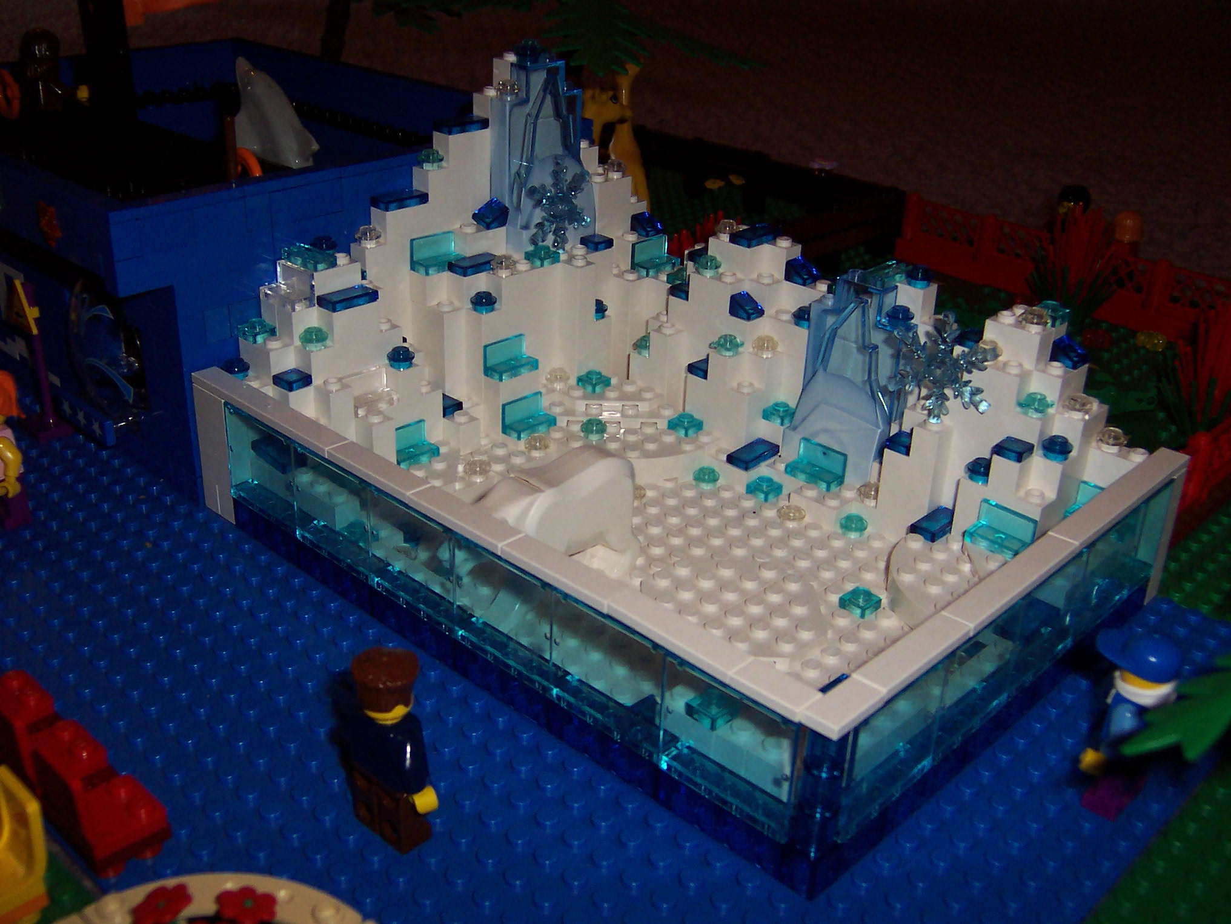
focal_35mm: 36
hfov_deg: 51.4
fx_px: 1280
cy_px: 462
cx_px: 616
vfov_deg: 39.7
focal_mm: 5.6
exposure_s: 1/60
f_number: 2.8
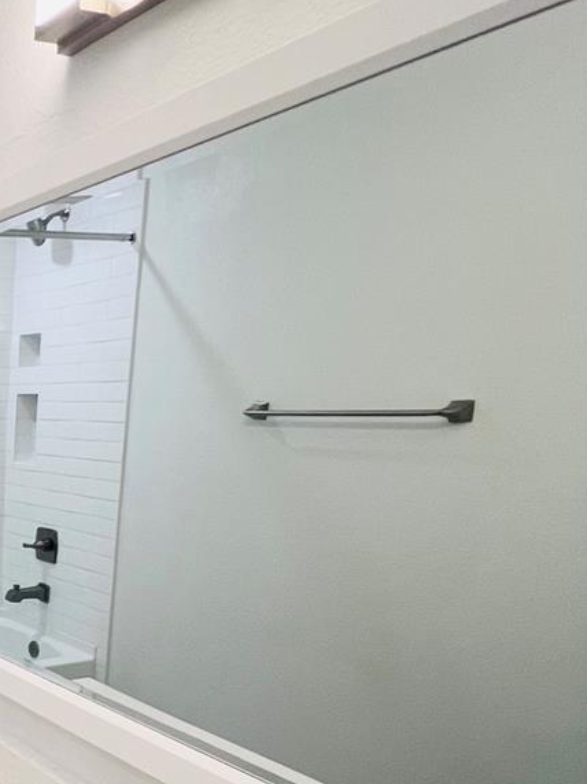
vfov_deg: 49.8
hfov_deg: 30.7
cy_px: 618
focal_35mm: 35
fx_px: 792
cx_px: -199
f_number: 1.8
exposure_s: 1/120
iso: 125
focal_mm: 1.57
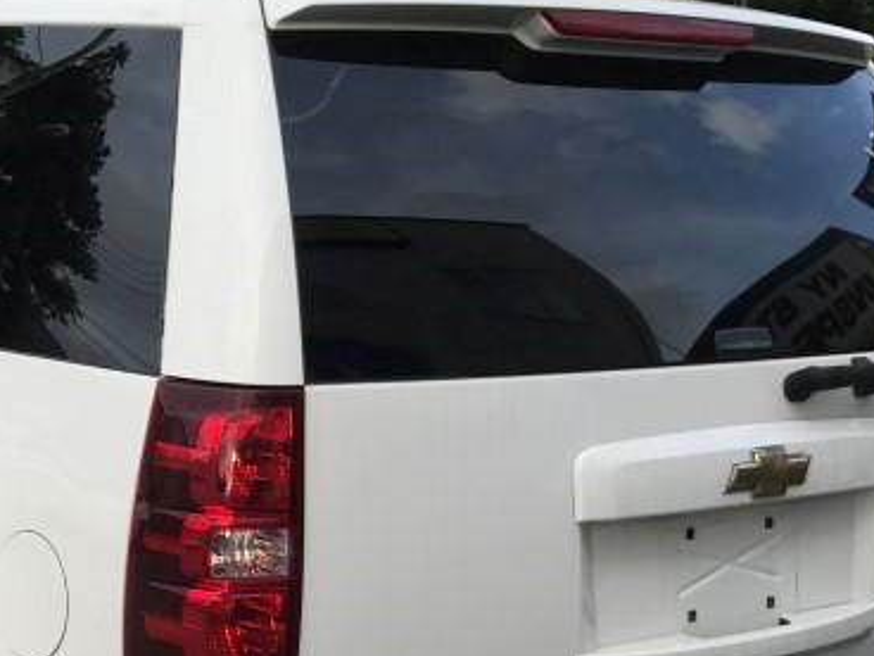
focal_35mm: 78
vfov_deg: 18.8
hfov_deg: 24.7
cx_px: 221
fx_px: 1969
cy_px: 478
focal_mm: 3.99
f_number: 1.8
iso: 20
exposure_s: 1/541
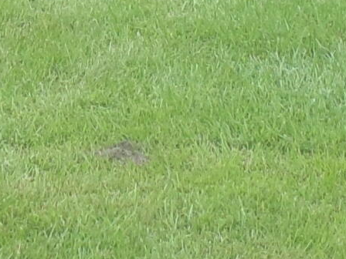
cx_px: 30
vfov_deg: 5.7
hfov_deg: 8.0
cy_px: -451
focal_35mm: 248
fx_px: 2479
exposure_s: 1/140
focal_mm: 6.6
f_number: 4
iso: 100
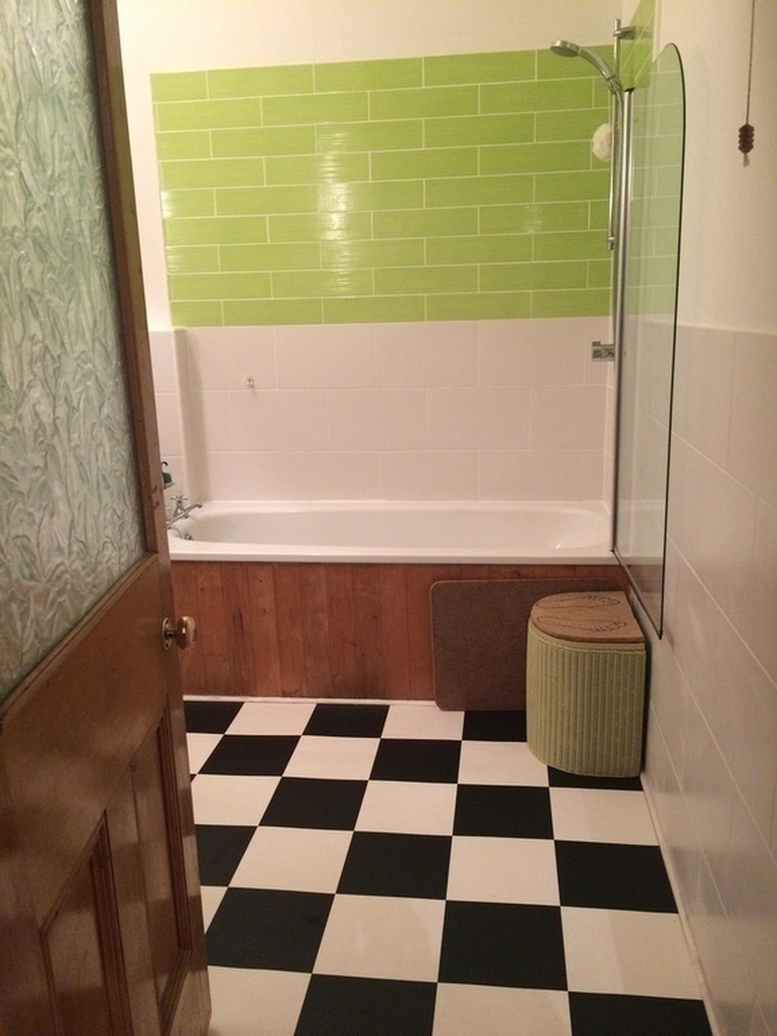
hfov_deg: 48.2
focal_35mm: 29
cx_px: 388
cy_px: 518
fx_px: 868
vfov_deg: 61.7
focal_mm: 4.15
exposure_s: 1/33
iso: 250
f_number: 2.2
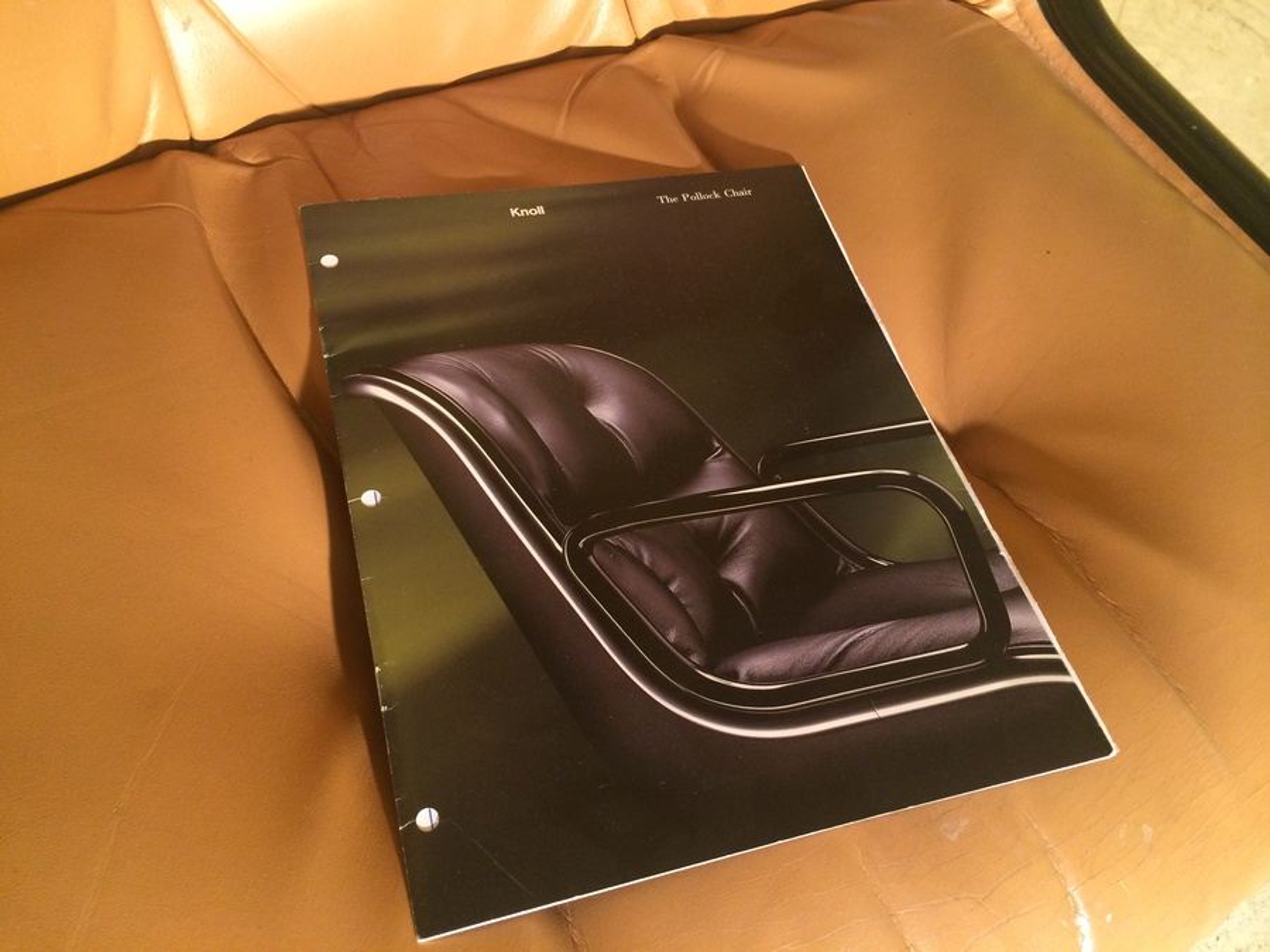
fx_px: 1101
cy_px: 476
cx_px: 635
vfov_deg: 46.8
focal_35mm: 30
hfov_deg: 60.0
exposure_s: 1/30
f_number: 2.2
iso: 200
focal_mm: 4.12
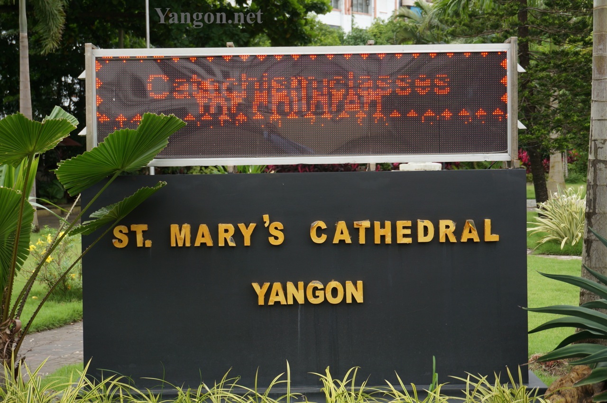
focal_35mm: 64
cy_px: 202
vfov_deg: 21.0
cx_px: 304
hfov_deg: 31.2
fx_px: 1086
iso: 200
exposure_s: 1/160
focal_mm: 43
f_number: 5.6
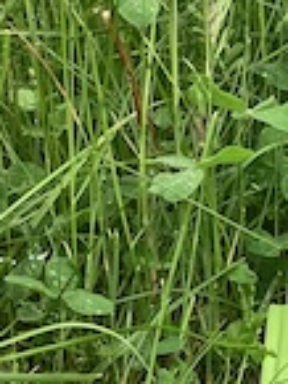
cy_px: 230
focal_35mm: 107
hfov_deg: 12.9
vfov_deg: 18.3
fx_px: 1185
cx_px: 477
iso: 25
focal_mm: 3.3
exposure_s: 1/296
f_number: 2.4
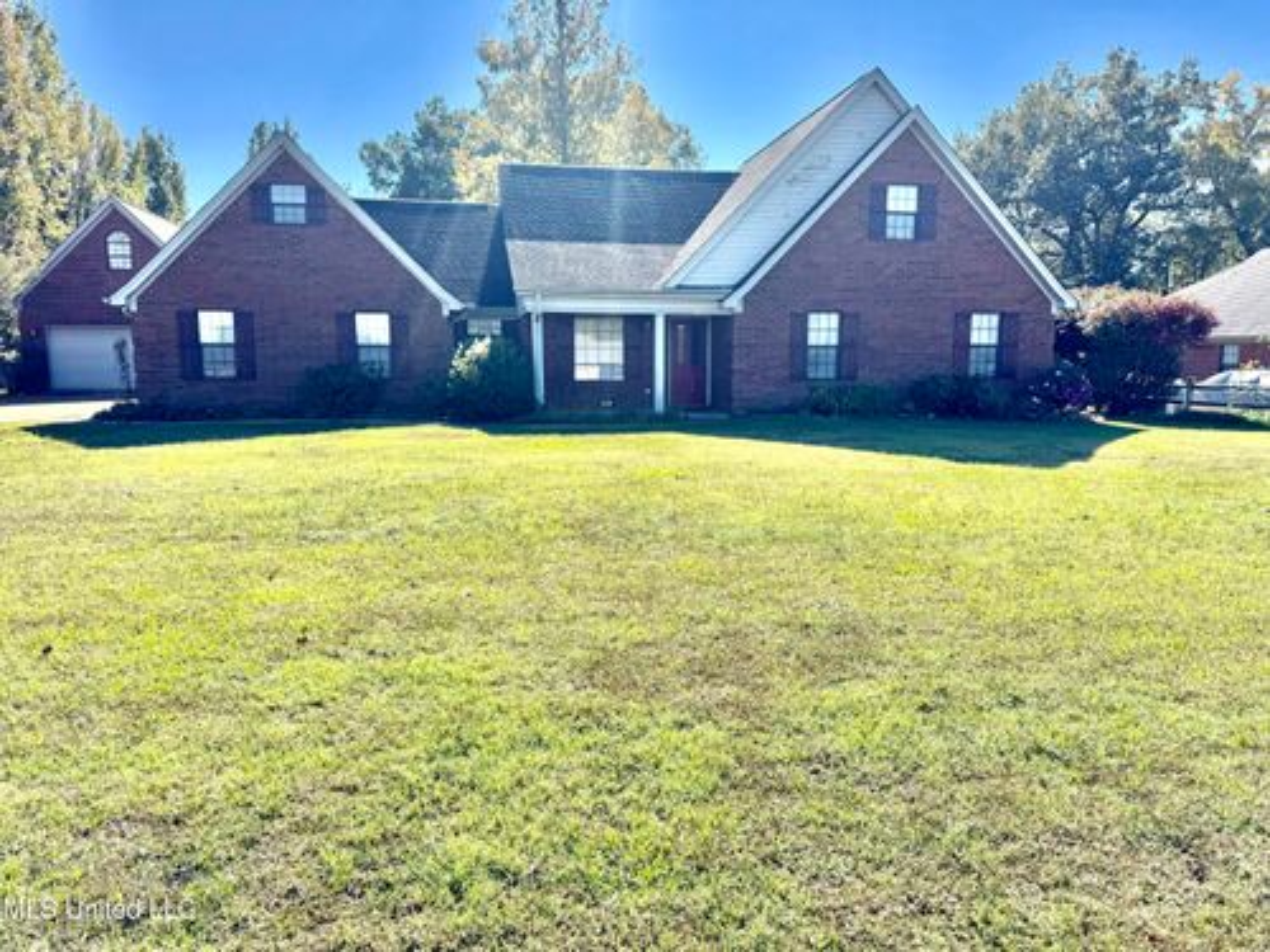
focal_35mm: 24
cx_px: 635
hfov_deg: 71.6
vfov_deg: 56.8
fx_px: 881
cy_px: 476
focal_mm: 6.76
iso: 80
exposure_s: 1/2907
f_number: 1.78
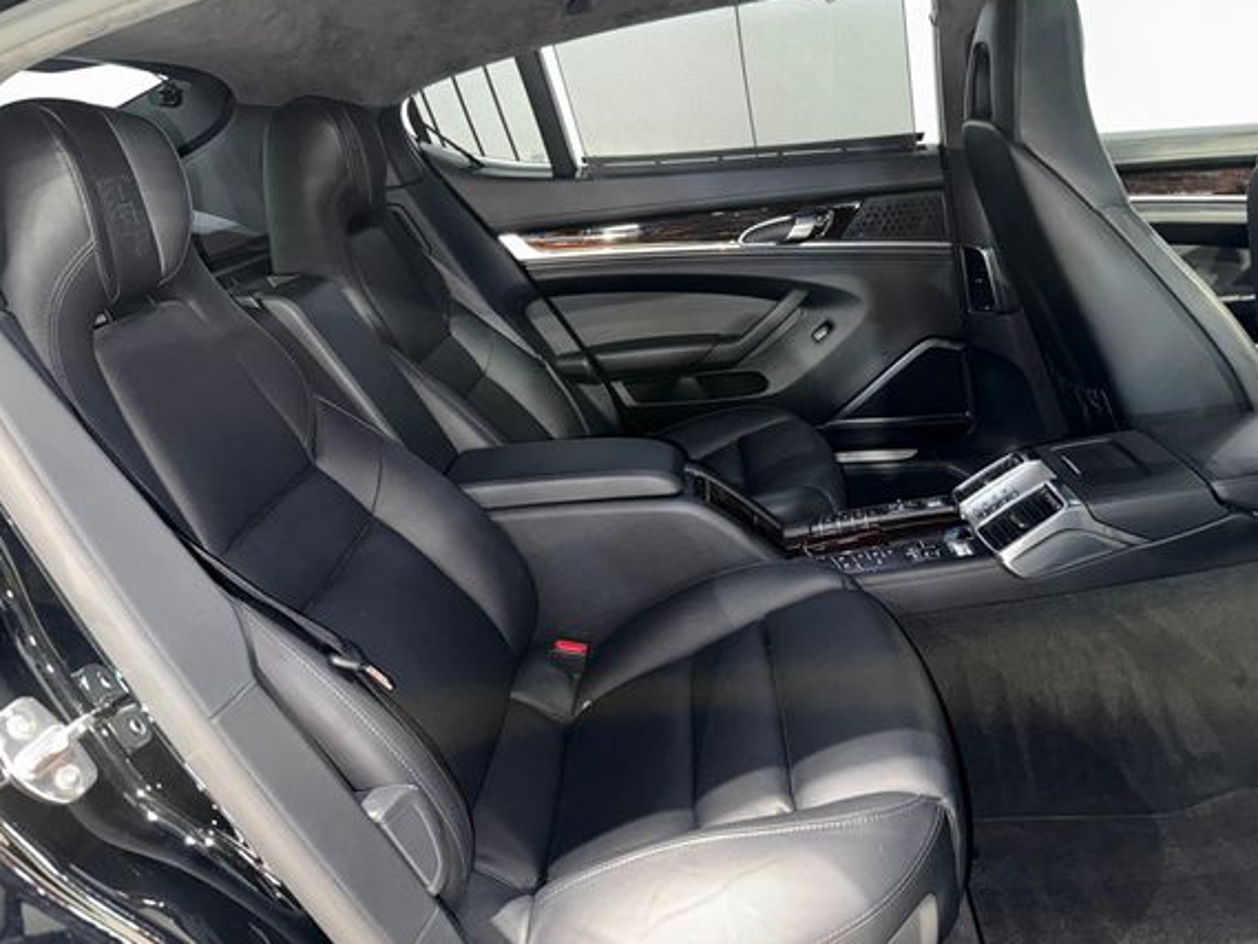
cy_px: 469
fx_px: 981
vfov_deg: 51.4
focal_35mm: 27
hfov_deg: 65.3
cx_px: 617
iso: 320
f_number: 1.78
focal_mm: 6.76
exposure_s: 1/6
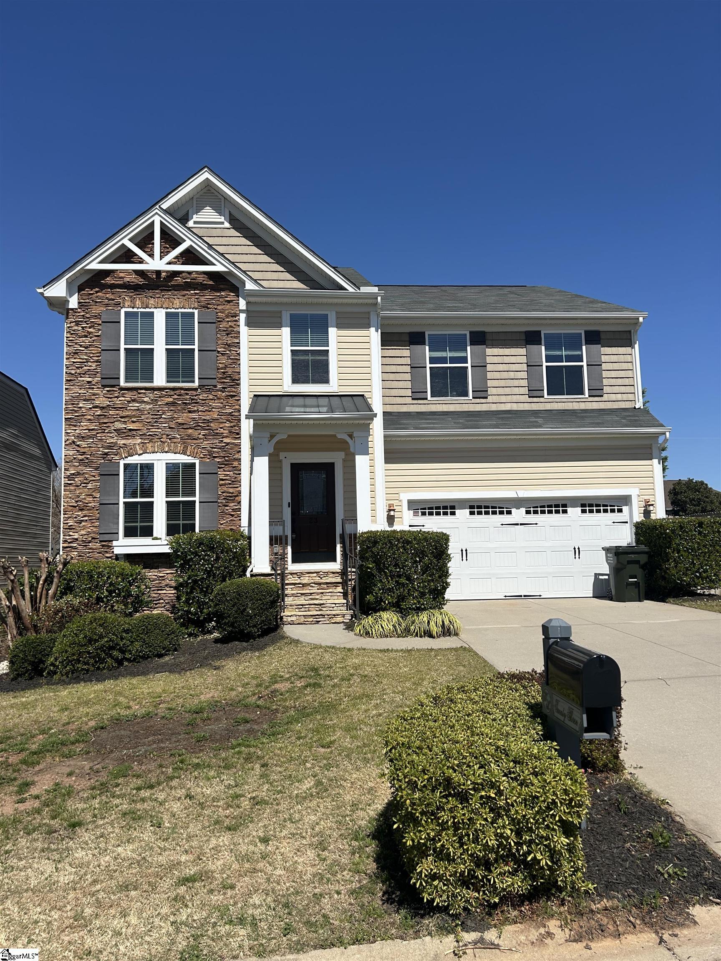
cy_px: 480
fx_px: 722
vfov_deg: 67.3
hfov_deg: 53.1
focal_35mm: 26
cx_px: 360
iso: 50
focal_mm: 5.7
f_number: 1.5
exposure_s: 1/6993
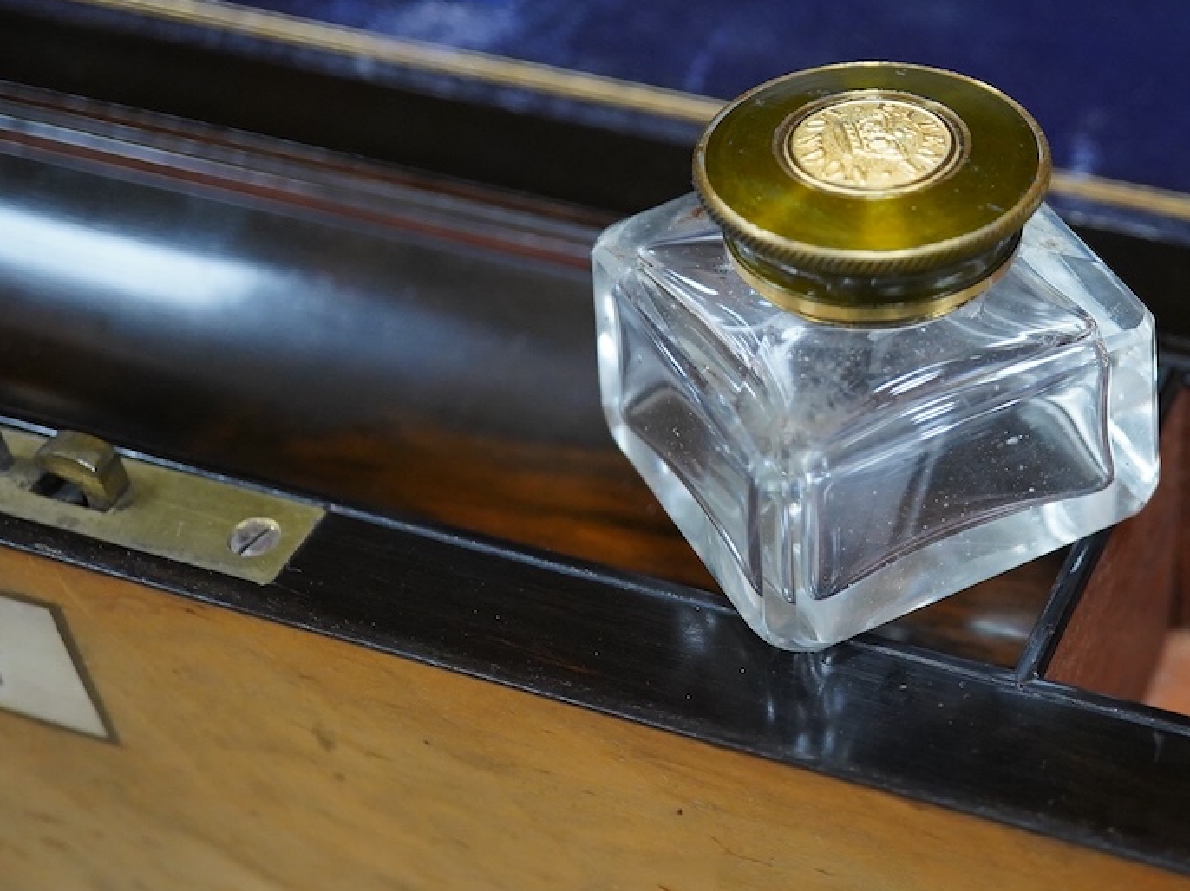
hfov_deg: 26.9
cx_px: 964
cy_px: 269
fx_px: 2440
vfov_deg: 20.6
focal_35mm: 71
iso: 2500
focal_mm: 30
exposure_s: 1/160
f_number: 5
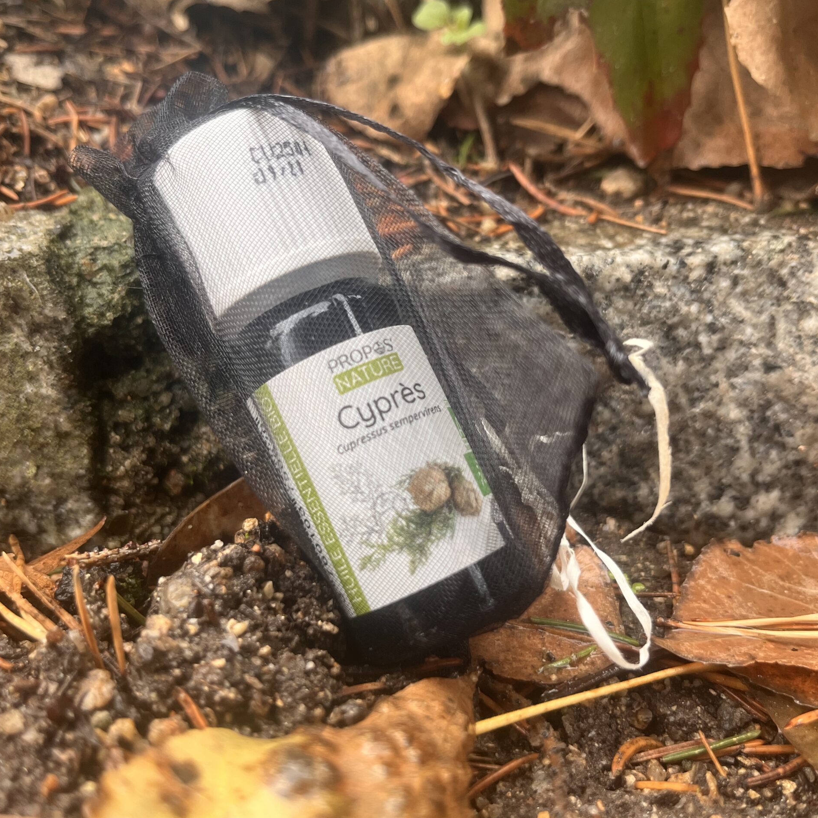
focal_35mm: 31
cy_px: 413
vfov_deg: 52.5
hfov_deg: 52.5
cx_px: 409
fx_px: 829
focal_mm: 5.1
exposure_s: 1/121
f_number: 1.6
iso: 80
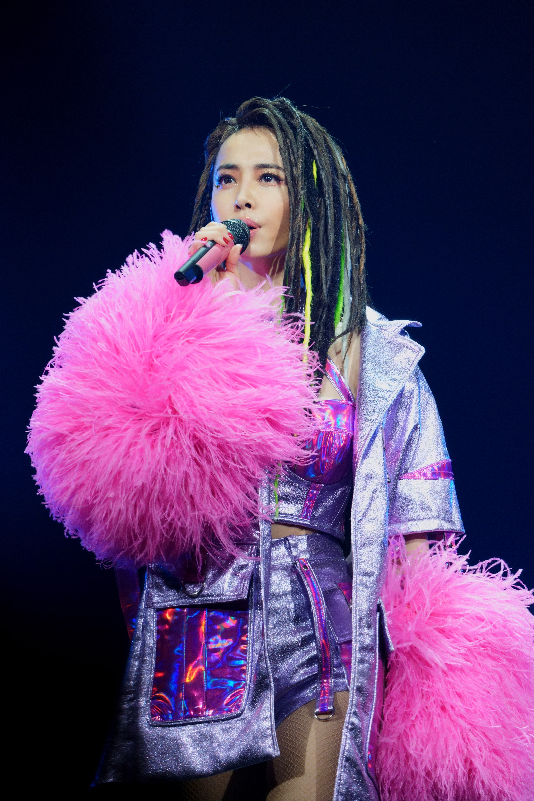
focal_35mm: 600
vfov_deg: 3.4
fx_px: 13349
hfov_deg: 2.3
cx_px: 267
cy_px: 400
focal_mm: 600
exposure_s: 1/400
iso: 2500
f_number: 6.3
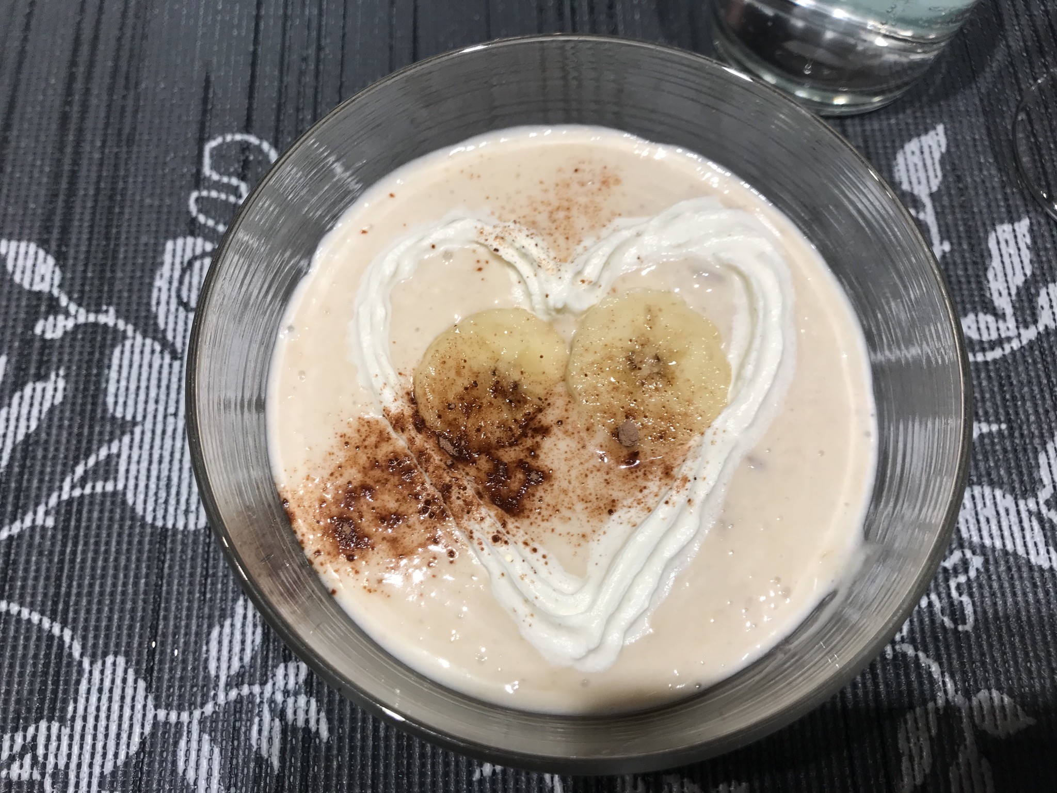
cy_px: 396
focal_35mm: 28
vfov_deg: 49.7
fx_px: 855
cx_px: 528
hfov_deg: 63.4
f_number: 1.8
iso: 32
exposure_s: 1/99
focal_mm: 3.99
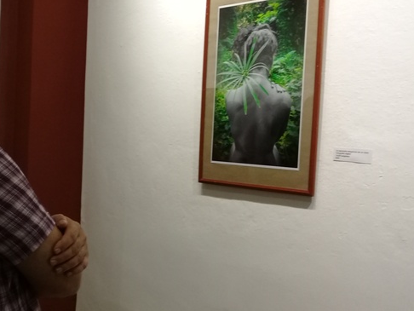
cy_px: 165
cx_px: 92
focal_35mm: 51
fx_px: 610
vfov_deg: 28.6
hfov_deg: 36.4
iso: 100
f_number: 2.2
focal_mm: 3.3
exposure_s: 1/40
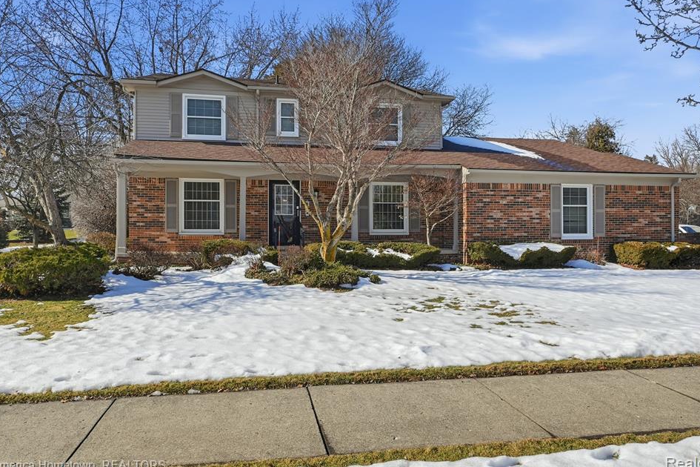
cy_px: 222
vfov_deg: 48.2
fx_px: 521
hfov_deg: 67.7
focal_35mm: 27
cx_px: 361
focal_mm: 16.5
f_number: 13
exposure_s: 1/1000
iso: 200
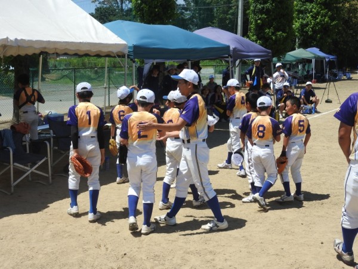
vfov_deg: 29.1
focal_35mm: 50
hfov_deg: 38.2
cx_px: 179
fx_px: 517
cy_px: 134
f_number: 4
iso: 100
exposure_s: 1/1000
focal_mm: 9
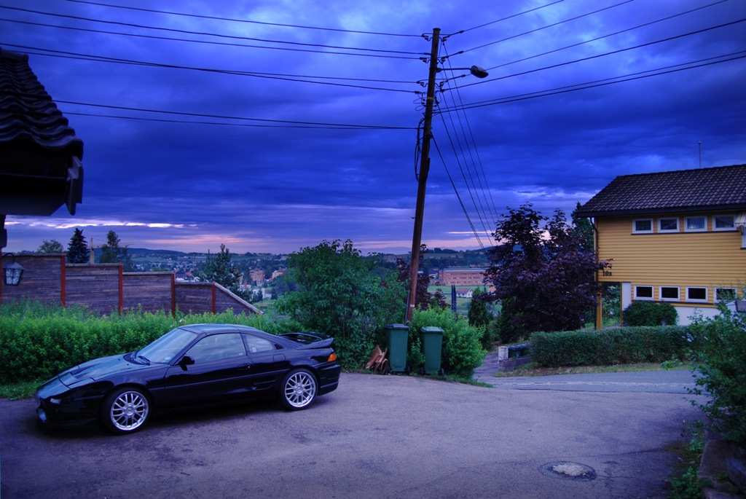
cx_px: 373
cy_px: 250
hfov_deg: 67.3
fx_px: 560
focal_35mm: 27
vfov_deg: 48.0
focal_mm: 18
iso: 100
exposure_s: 1/40
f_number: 2.8
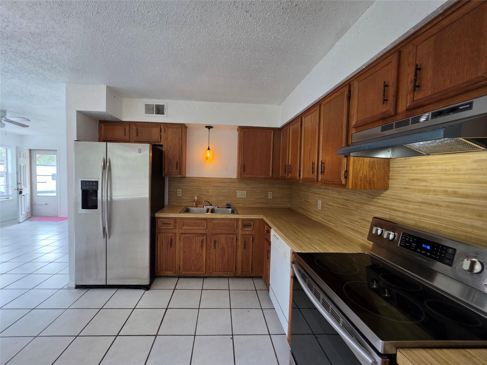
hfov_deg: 106.2
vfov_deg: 89.9
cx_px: 244
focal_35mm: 13
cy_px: 182
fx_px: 183
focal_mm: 2.2
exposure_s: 1/120
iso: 160
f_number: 1.9
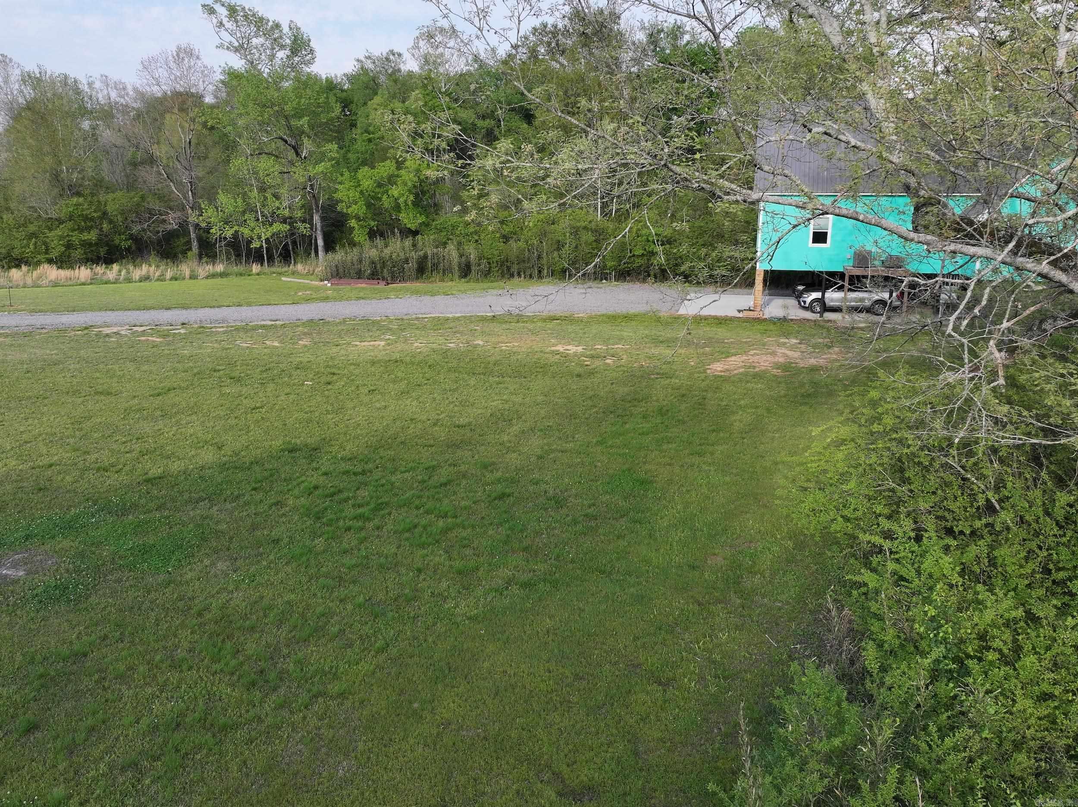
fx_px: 747
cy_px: 404
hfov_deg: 71.6
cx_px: 539
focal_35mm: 24
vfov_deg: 56.8
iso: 160
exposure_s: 1/1000
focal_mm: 12.29
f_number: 2.8
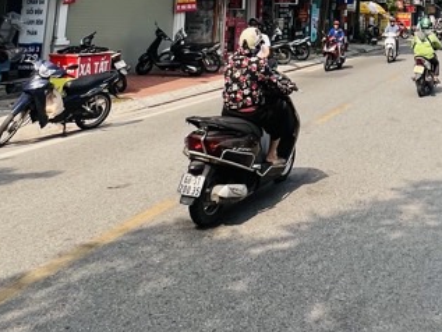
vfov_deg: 28.4
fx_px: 536
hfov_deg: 42.3
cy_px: -98
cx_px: 369
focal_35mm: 42
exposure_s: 1/1155
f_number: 1.8
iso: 32
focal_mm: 1.57
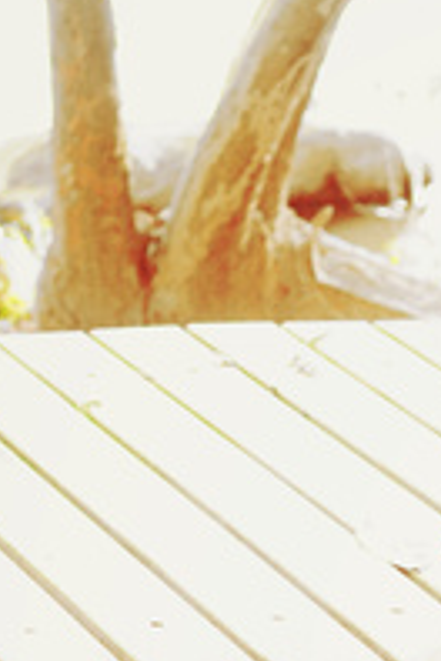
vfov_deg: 8.4
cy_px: 751
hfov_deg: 5.6
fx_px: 4446
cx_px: 556
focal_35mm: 242
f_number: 2.8
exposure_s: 1/400
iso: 500
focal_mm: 50
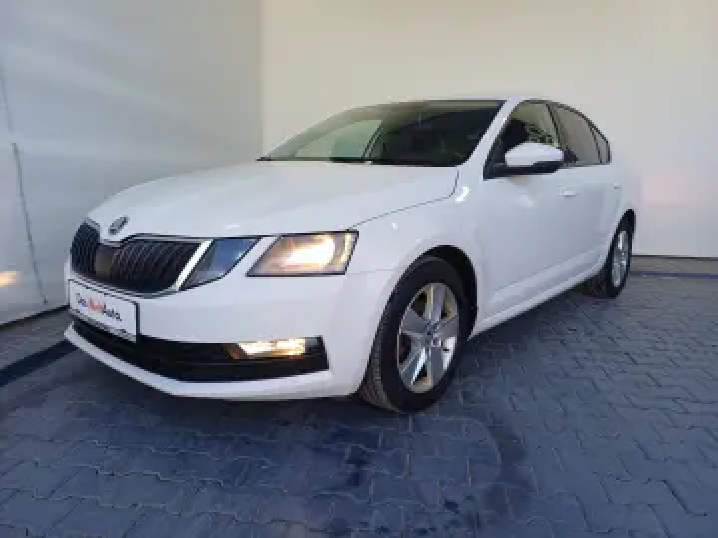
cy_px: 269
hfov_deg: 69.4
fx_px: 519
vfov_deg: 54.9
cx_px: 359
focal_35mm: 25
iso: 50
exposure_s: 1/144
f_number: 1.8
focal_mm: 4.65
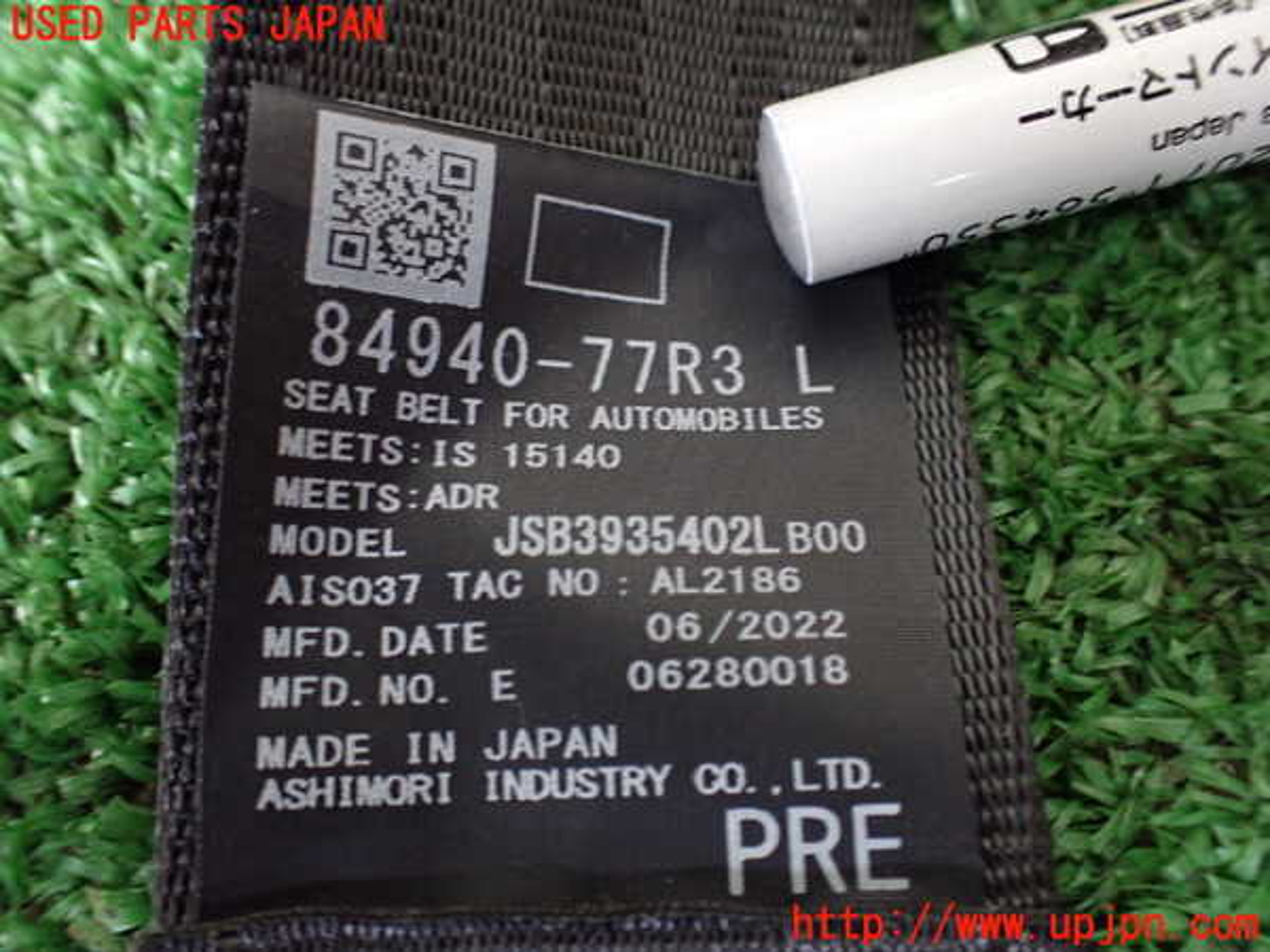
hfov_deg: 60.0
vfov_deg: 46.8
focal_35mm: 30
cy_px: 476
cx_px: 635
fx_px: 1101
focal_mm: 5.4
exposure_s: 1/30
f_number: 2.3
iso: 800
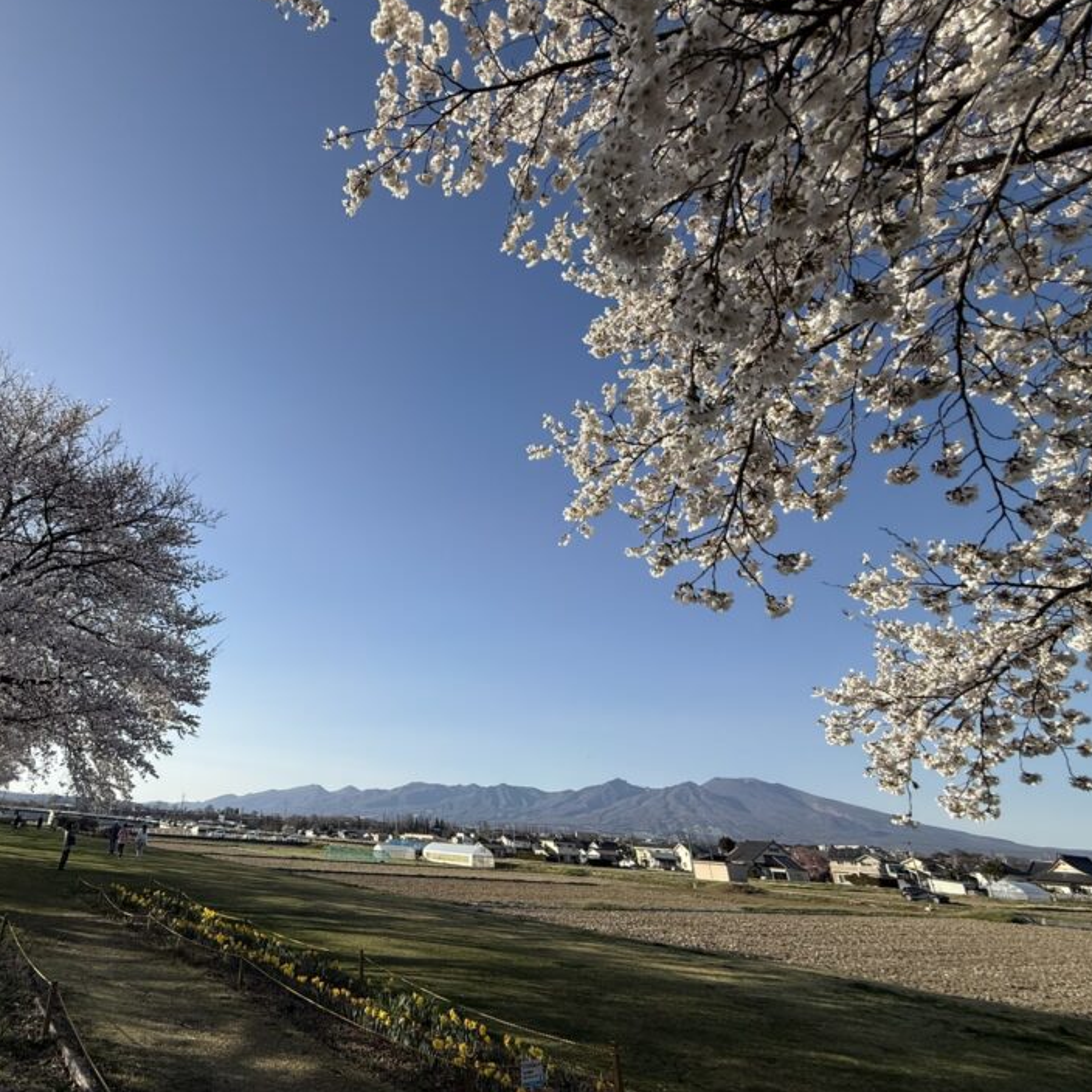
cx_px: 341
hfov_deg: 77.4
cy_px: 498
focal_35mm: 18
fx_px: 642
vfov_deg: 80.5
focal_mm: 2.22
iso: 50
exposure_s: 1/2092
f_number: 2.2
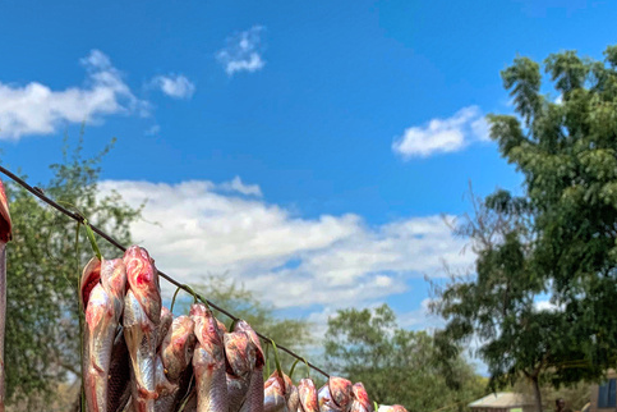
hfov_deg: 35.0
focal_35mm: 56
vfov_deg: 23.1
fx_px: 960
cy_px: 426
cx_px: 171
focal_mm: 4.25
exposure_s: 1/1718
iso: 25
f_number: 1.8
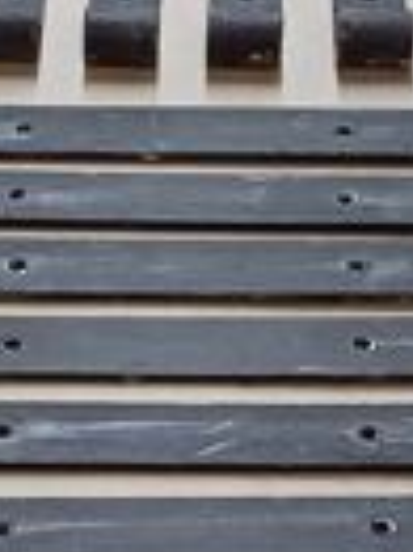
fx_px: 1944
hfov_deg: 12.1
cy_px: 733
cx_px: 131
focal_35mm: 122
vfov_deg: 15.3
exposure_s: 1/50
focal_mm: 4.65
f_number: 1.8
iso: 320
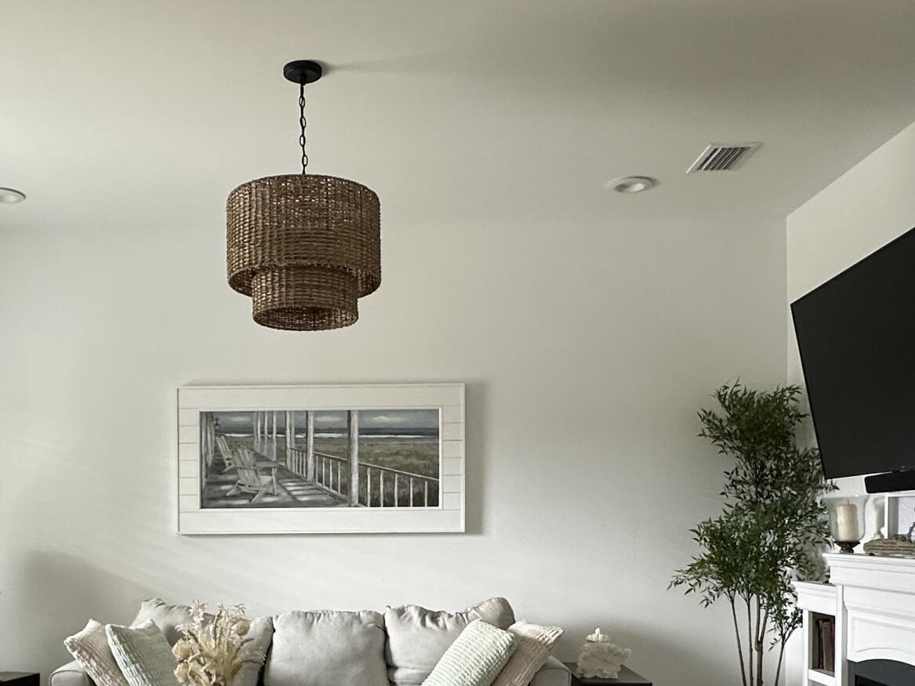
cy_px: 538
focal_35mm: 36
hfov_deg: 50.8
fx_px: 951
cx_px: 342
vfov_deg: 38.3
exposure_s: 1/60
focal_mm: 2.22
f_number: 2.2
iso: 200
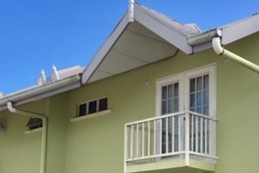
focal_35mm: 73
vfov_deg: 18.1
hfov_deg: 27.5
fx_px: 525
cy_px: 186
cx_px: 78
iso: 32
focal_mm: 4.15
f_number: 2.2
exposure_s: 1/898
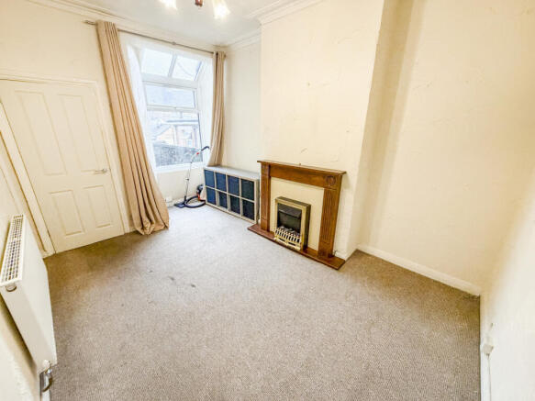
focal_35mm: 14
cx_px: 268
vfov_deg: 85.7
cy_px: 200
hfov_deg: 102.1
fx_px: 216
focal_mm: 2.22
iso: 400
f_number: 2.2
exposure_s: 1/60
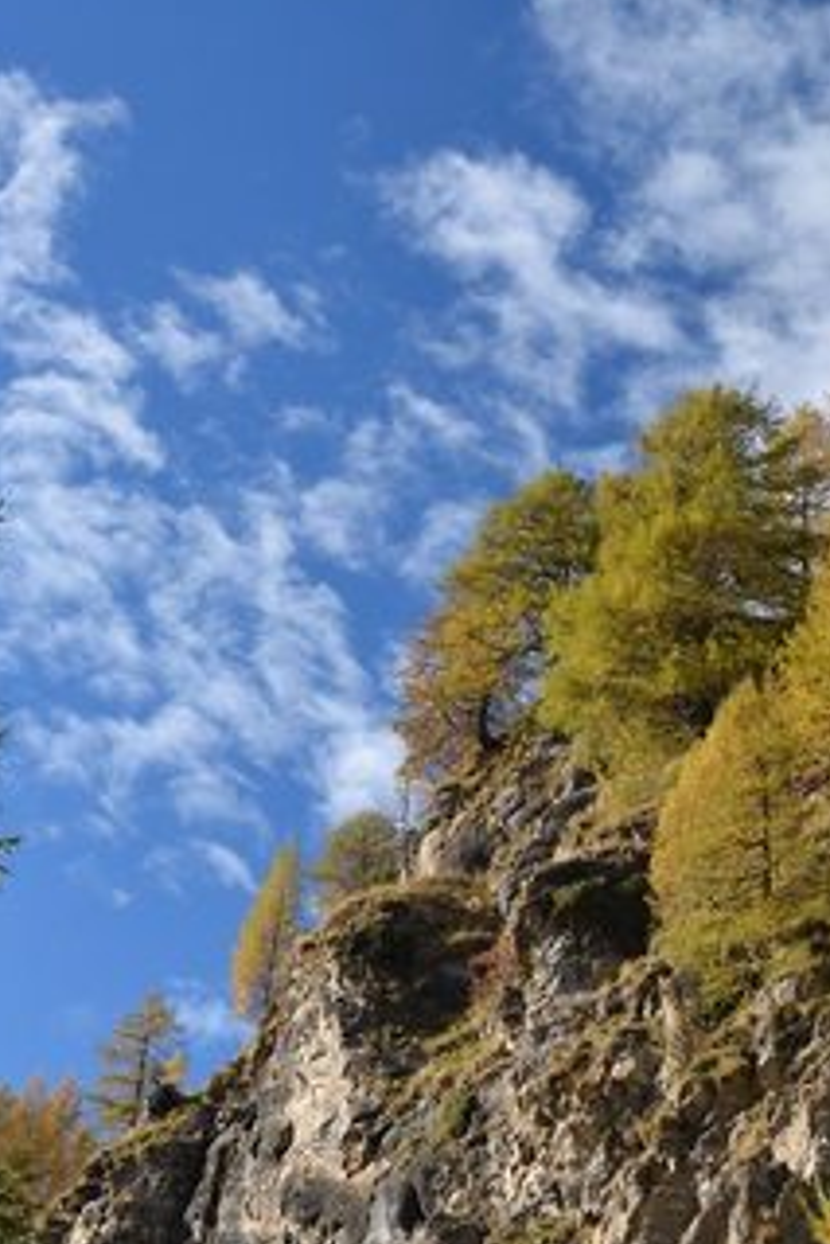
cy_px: 499
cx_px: 394
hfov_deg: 17.3
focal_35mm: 79
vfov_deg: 25.6
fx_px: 2729
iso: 100
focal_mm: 28
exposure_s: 1/160
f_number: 5
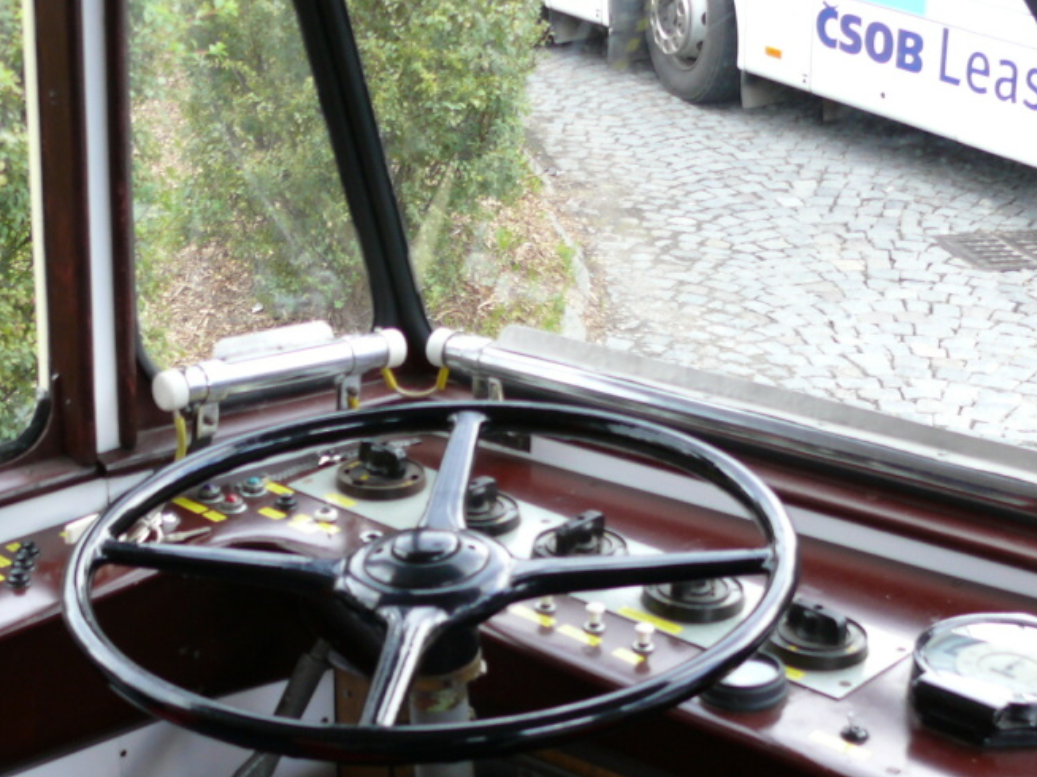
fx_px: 1917
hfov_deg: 30.1
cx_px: 369
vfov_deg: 22.4
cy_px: 676
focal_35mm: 64
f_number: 2.8
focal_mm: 7.4
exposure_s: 1/50
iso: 100
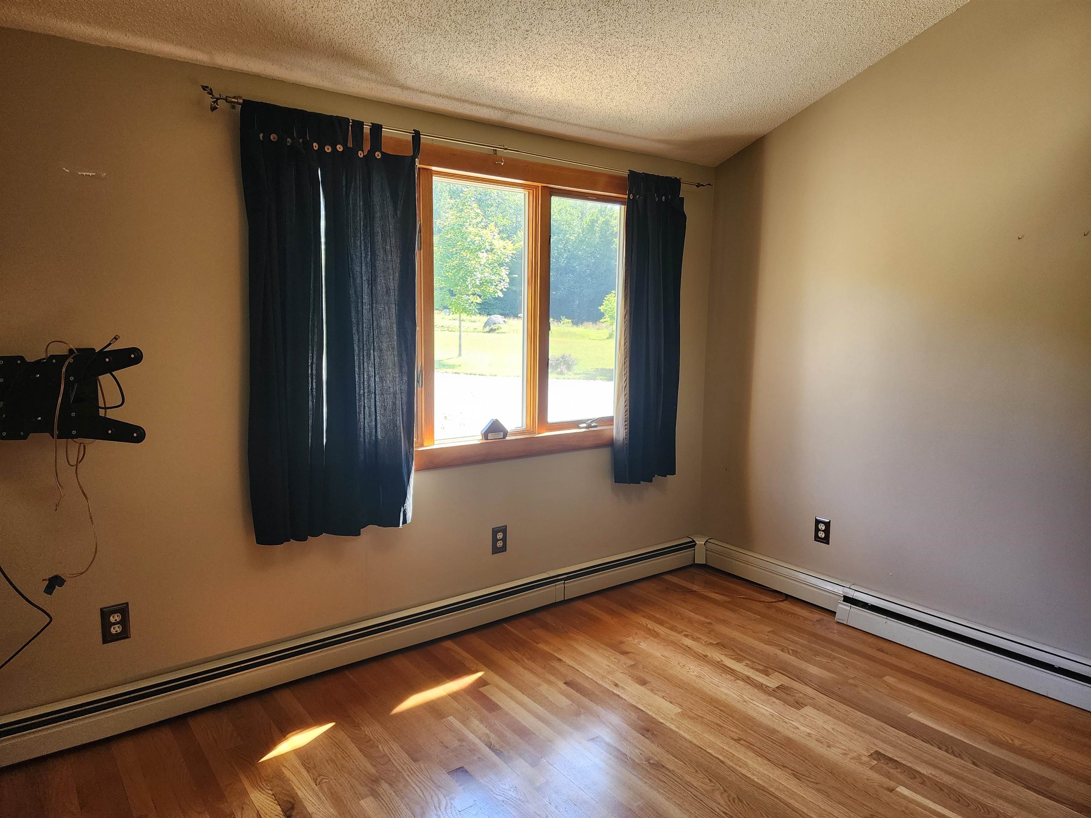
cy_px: 409
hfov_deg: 73.9
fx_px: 725
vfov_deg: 58.9
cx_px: 546
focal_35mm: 23
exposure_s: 1/120
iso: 160
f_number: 1.8
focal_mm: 6.4
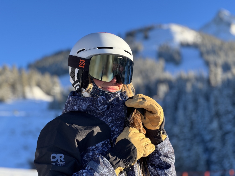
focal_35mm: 77
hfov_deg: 25.3
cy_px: 88
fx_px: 523
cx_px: 118
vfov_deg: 19.1
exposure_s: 1/258
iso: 25
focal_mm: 9
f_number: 2.8
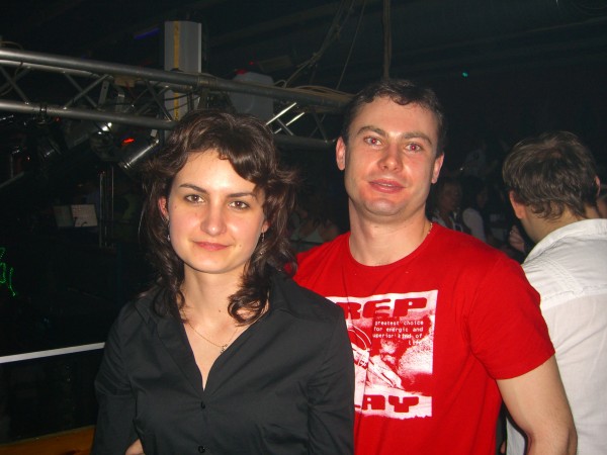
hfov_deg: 49.0
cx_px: 304
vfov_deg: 37.7
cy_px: 228
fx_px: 666
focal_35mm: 38
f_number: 2.8
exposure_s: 1/60
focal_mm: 7.9
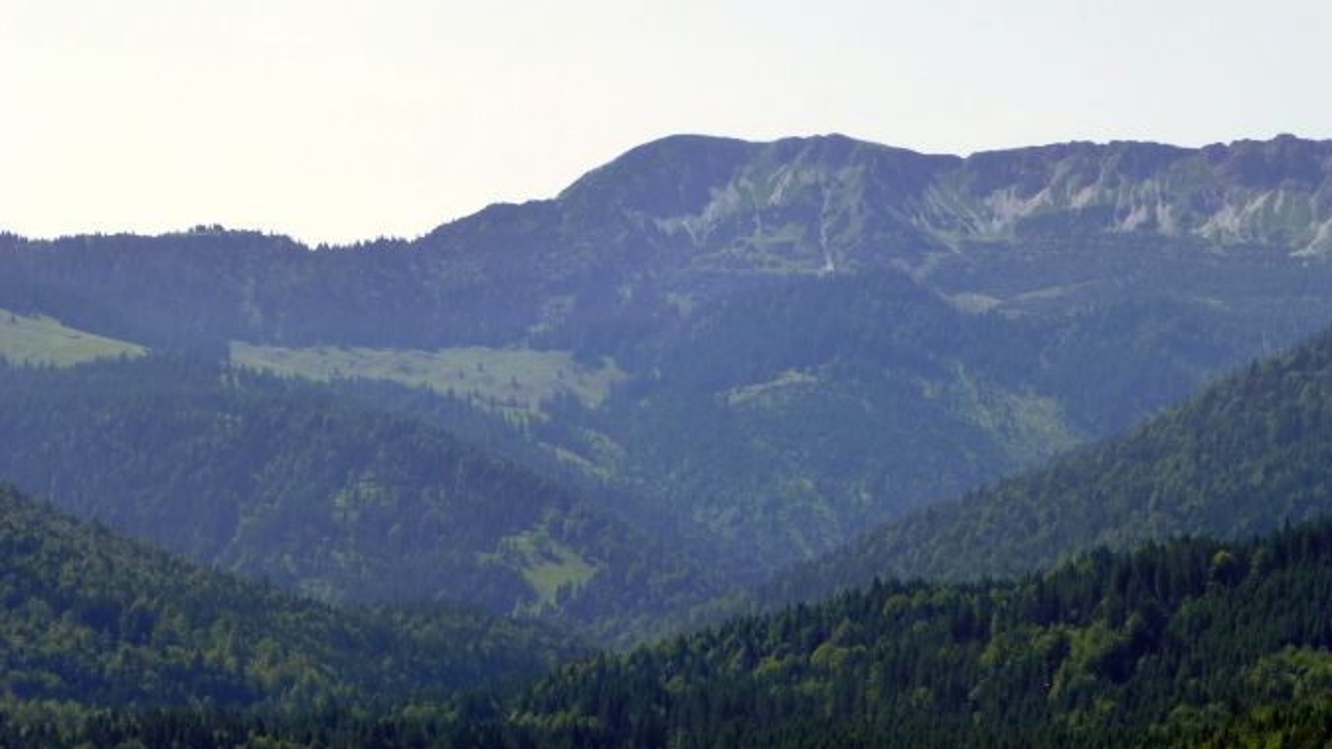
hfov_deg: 16.0
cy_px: 362
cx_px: 668
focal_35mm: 134
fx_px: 4732
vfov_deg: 9.0
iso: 160
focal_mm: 21.8
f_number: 5.4
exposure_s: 1/640
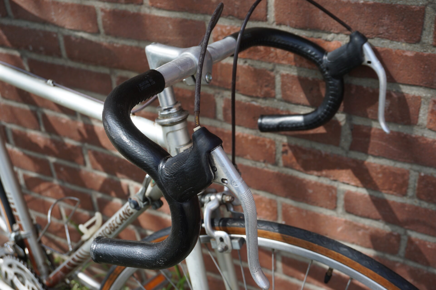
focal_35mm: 45
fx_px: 545
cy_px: 145
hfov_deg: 43.6
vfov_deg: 29.8
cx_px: 218
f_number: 5.6
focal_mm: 30
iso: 100
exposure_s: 1/160
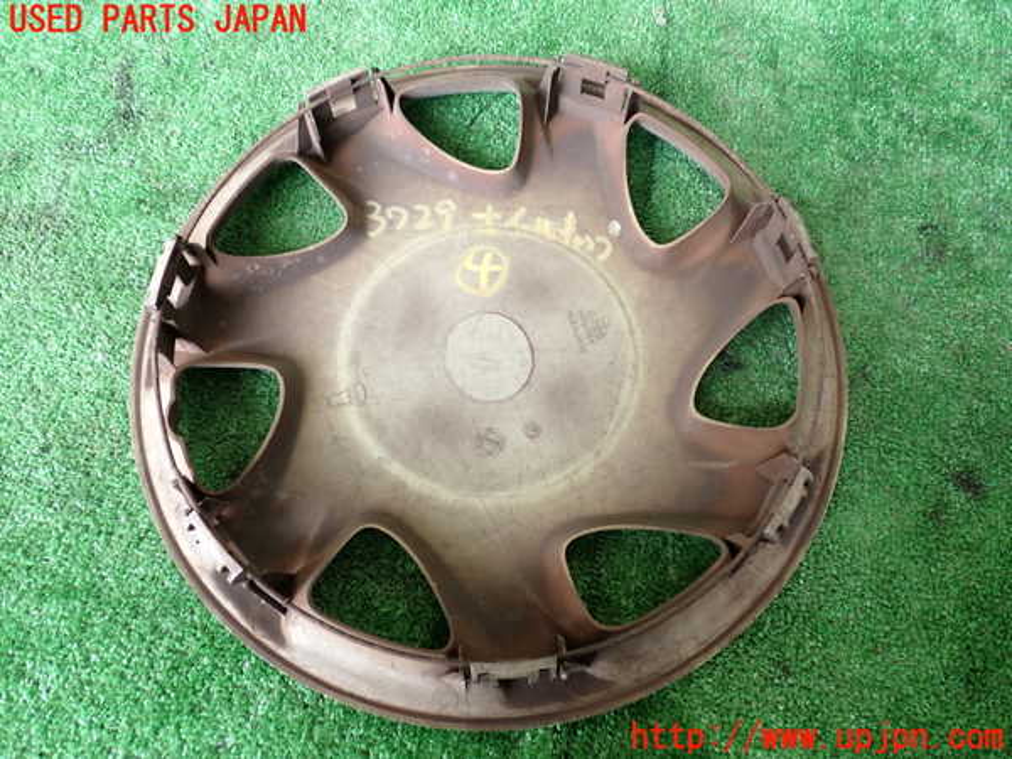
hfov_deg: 60.0
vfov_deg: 46.8
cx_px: 506
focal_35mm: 30
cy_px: 380
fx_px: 877
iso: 200
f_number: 2.3
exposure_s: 1/40
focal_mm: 5.4
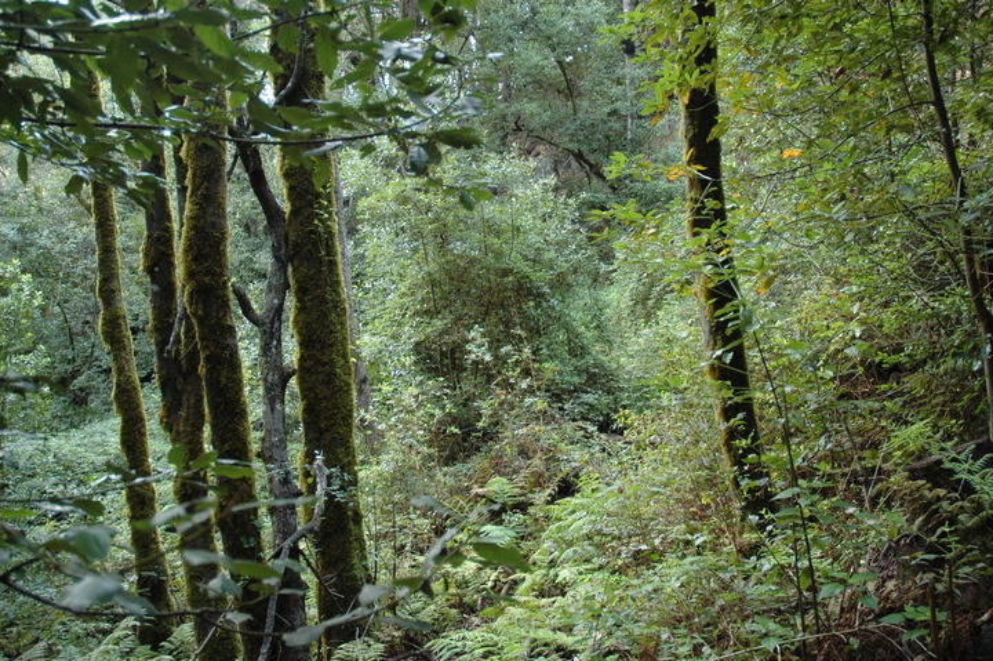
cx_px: 496
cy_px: 330
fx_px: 910
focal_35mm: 33
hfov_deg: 57.3
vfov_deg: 39.9
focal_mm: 22
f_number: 3.8
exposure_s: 1/30
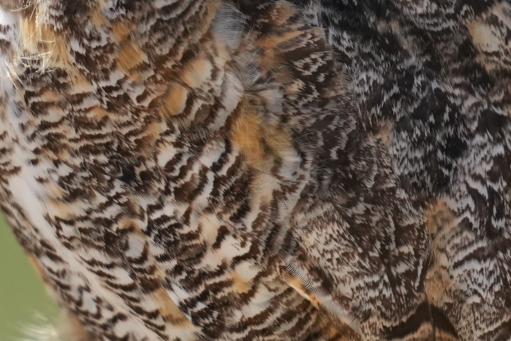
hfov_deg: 1.0
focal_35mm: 2019
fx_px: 28656
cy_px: -108
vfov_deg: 0.7
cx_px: 352
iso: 1600
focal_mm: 600
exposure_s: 1/2000
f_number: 5.6
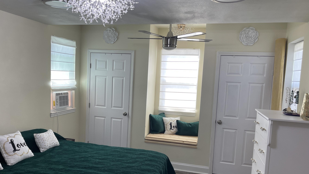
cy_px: 107
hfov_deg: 60.8
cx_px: 137
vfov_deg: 36.5
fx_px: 262
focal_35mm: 32
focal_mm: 5.1
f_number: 1.6
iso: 64
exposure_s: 1/120
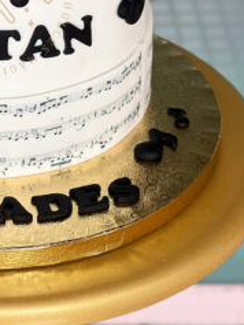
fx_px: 1540
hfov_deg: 9.0
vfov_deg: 12.0
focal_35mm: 164
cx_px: -12
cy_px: 39
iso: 25
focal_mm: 9
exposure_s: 1/228
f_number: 2.8
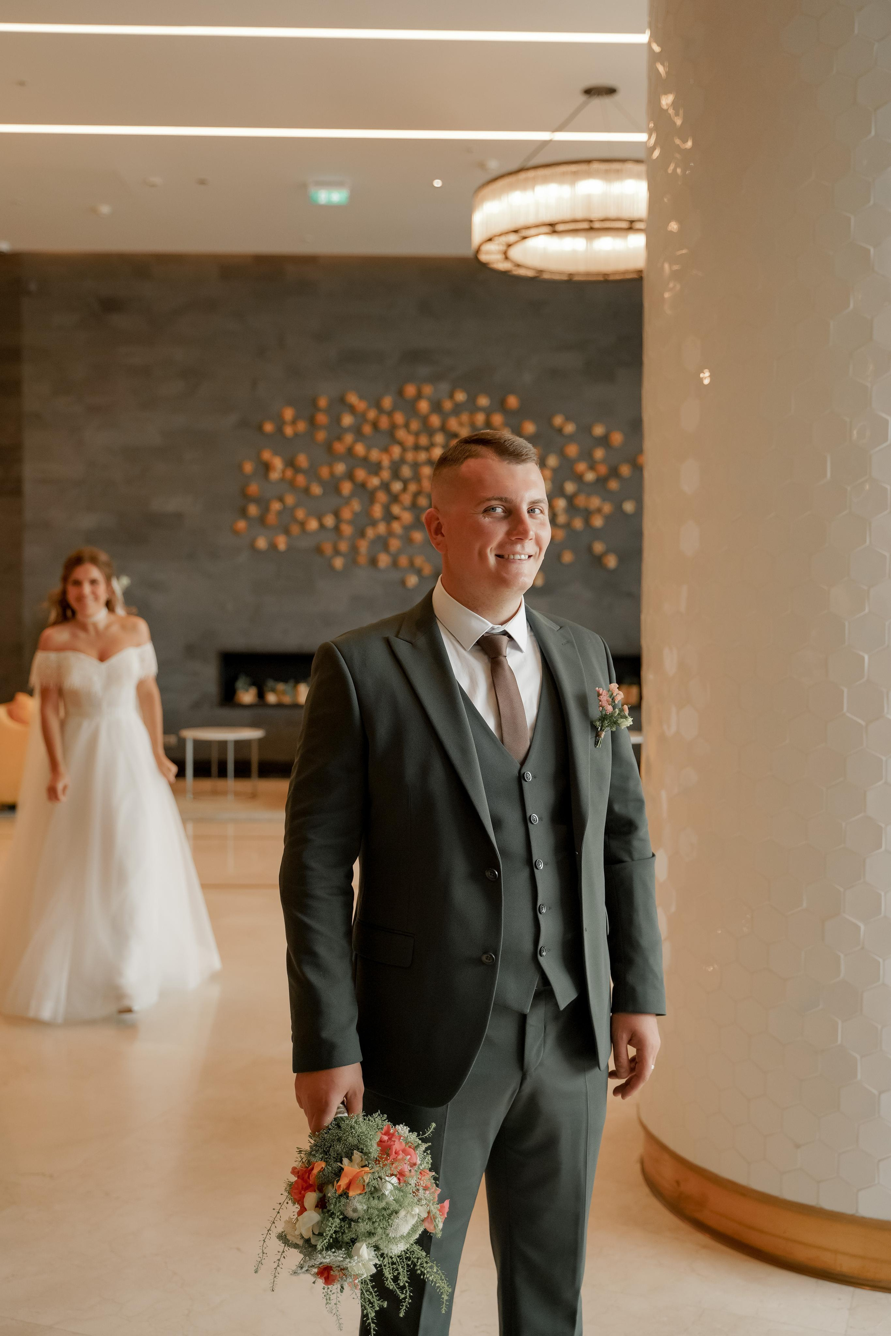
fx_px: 1411
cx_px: 446
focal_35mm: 38
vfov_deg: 50.7
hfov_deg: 35.1
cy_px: 668
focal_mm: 38
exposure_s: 1/500
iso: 800
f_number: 2.8
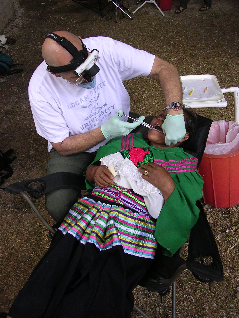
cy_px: 159
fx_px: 350
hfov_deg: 37.7
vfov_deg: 49.0
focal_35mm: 38
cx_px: 120
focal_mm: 5.8
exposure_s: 1/94.4
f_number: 2.8
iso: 100
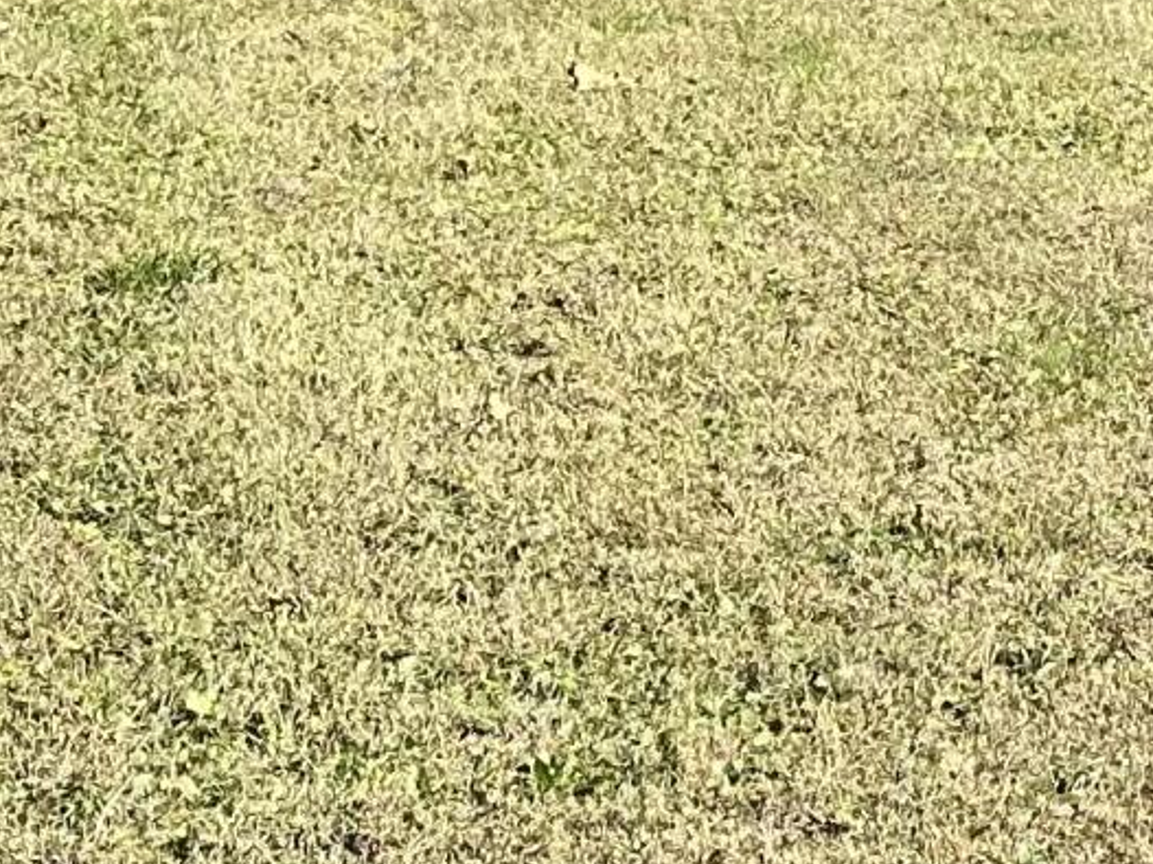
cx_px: 2512
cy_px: -548
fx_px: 4561
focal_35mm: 137
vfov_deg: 10.3
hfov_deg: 12.3
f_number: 1.78
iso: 80
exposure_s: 1/1812
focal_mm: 6.86
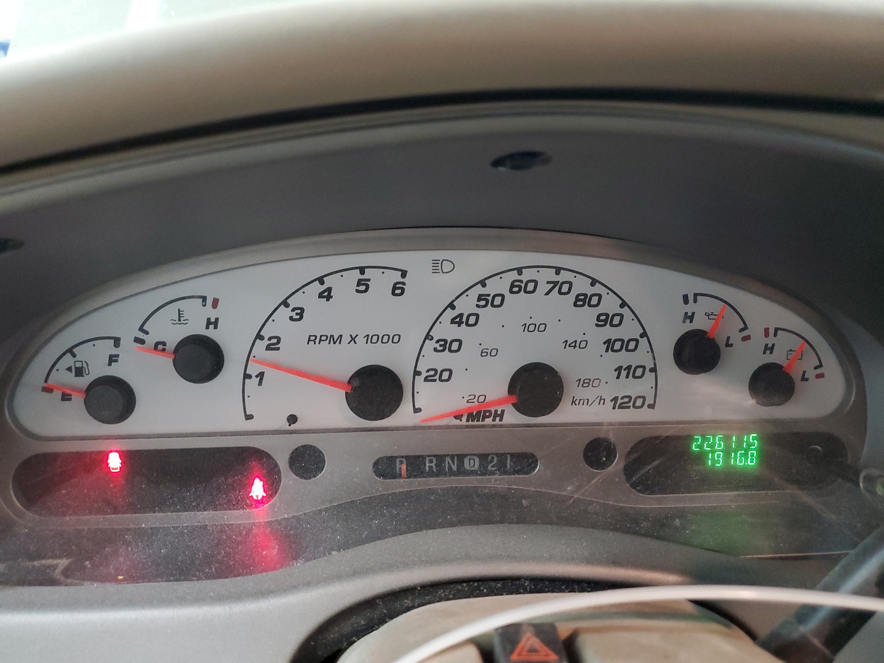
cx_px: 442
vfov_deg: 53.1
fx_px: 664
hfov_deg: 67.3
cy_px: 332
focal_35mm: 26
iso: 301
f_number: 1.5
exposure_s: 1/20
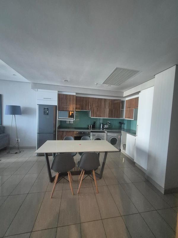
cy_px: 119
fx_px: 89
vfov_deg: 106.2
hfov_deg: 89.9
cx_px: 89
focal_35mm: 13
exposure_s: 1/50
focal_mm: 1.74
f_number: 2.2
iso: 1250
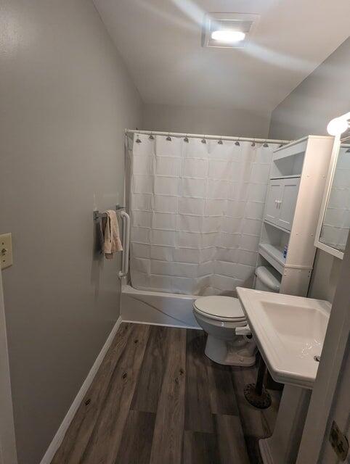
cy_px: 232
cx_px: 175
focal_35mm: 16
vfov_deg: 94.4
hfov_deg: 78.3
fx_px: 215
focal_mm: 2.35
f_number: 2.2
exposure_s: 1/120
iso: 149
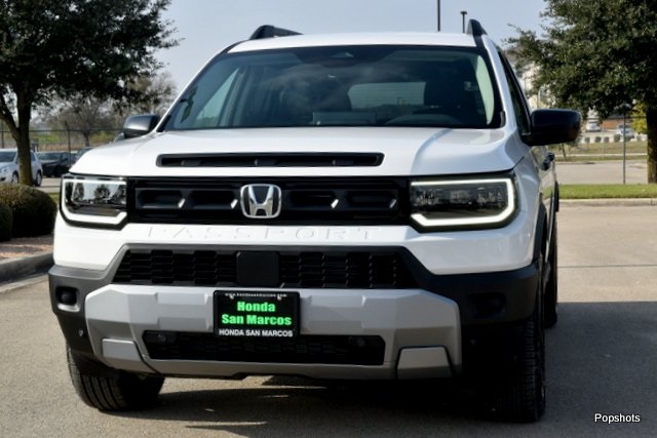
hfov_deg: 29.2
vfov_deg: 19.7
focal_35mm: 69
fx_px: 1259
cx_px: 328
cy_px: 219
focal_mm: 46
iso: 200
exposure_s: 1/400
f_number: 10
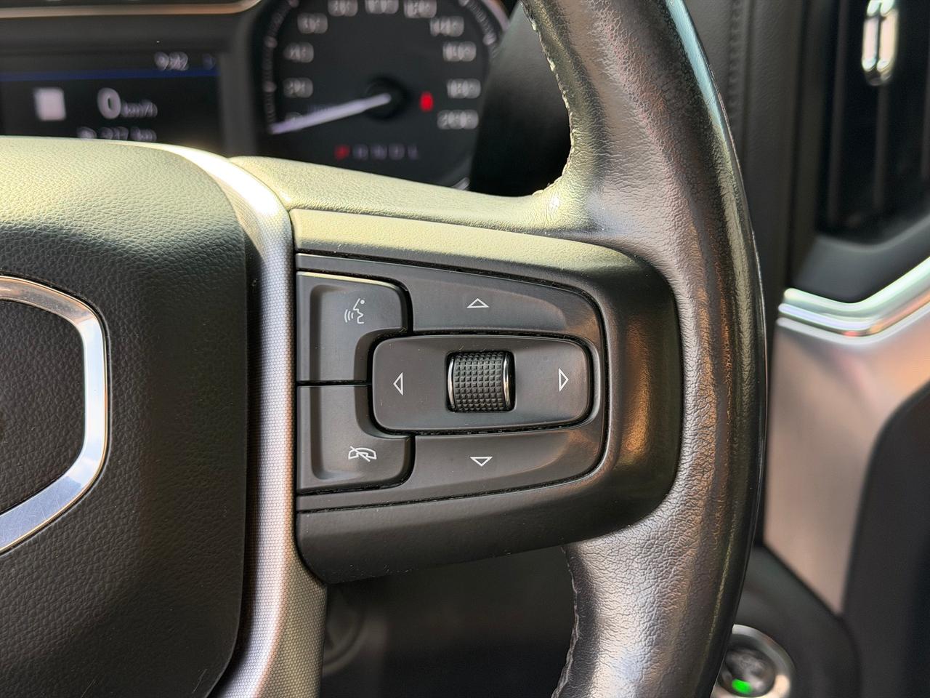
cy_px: 349
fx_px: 1290
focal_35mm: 48
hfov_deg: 39.7
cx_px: 465
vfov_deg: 30.3
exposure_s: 1/212
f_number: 1.78
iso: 64
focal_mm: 6.76
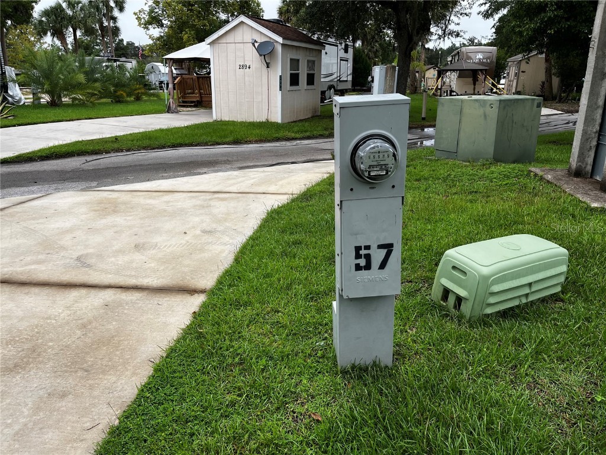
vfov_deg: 53.1
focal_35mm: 26
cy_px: 228
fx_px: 455
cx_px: 303
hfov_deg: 67.3
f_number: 1.6
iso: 50
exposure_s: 1/696
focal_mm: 5.1
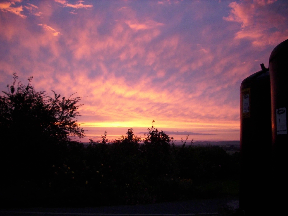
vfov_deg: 45.4
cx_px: 144
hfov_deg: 58.4
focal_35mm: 31
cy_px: 108
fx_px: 258
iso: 200
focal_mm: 6.2
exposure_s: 1/60
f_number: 2.8
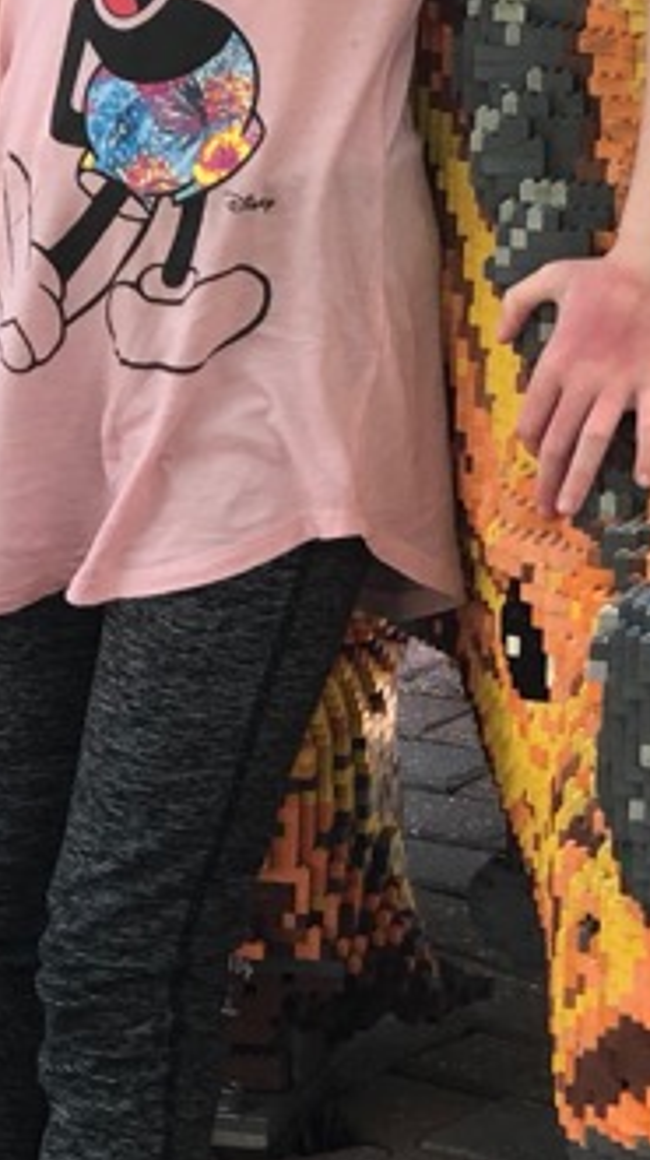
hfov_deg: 5.4
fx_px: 6758
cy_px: -260
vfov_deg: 9.7
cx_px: 1107
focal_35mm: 220
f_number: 2.4
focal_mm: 6
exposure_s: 1/60
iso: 20
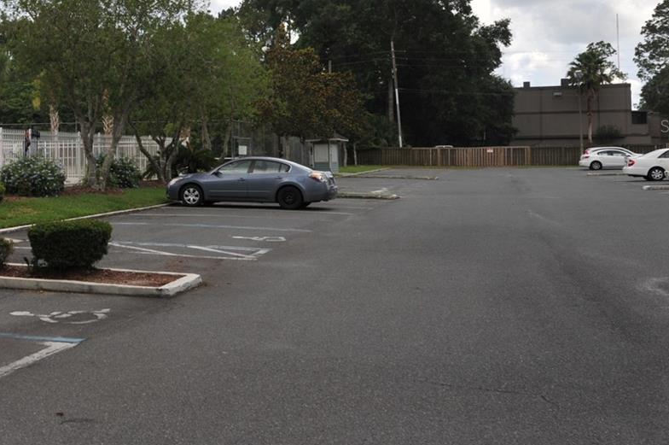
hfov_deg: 37.5
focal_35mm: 49
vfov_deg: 27.2
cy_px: 126
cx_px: 54
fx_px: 910
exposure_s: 1/500
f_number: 8
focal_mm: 24
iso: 200
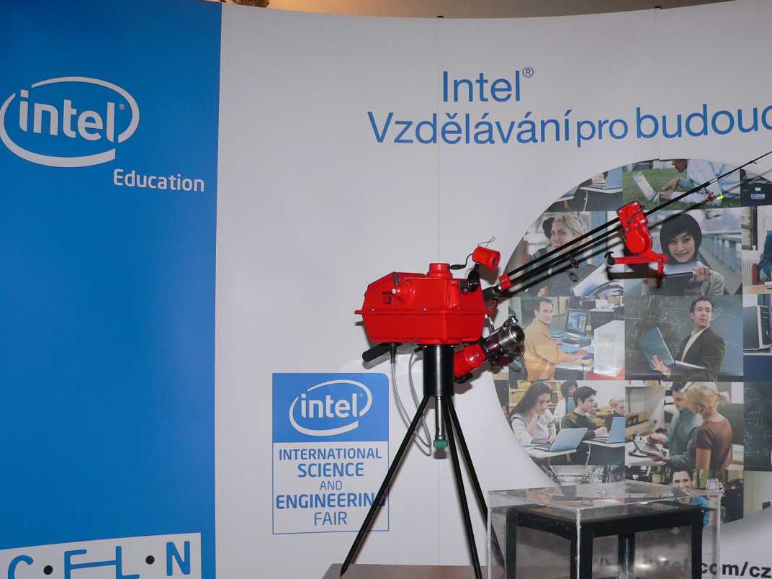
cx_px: 439
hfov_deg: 43.7
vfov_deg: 33.5
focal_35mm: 43
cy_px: 337
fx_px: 959
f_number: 2.8
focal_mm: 6
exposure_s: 1/60
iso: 100
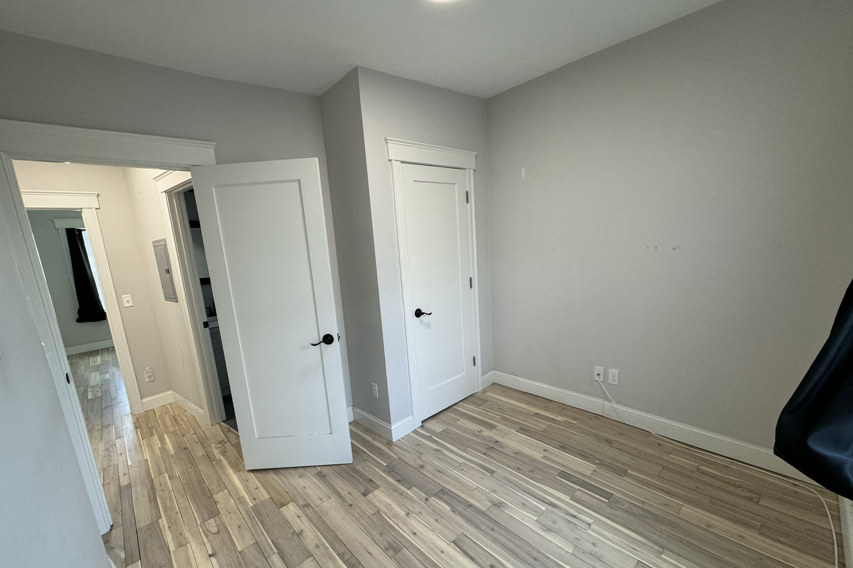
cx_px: 416
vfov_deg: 77.1
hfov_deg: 100.4
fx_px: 355
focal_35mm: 15
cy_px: 313
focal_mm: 2.22
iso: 200
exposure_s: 1/120
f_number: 2.2
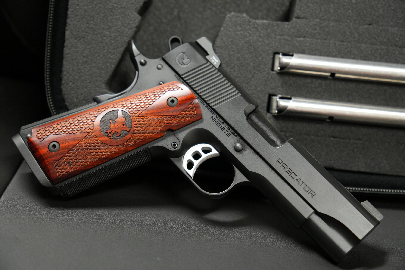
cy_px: 135
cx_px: 202
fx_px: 658
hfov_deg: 34.2
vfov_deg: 23.2
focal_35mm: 58
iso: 2500
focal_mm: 39
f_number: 2.8
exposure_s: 1/60
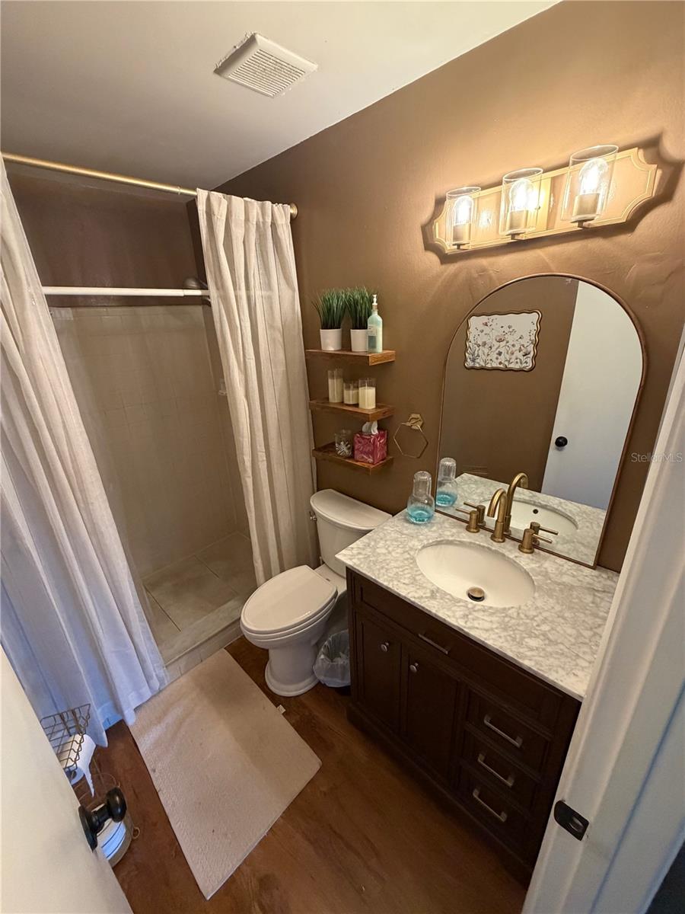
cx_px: 342
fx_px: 369
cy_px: 457
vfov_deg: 102.1
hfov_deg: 85.7
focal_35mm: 14
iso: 500
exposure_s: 1/60
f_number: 2.2
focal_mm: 2.22
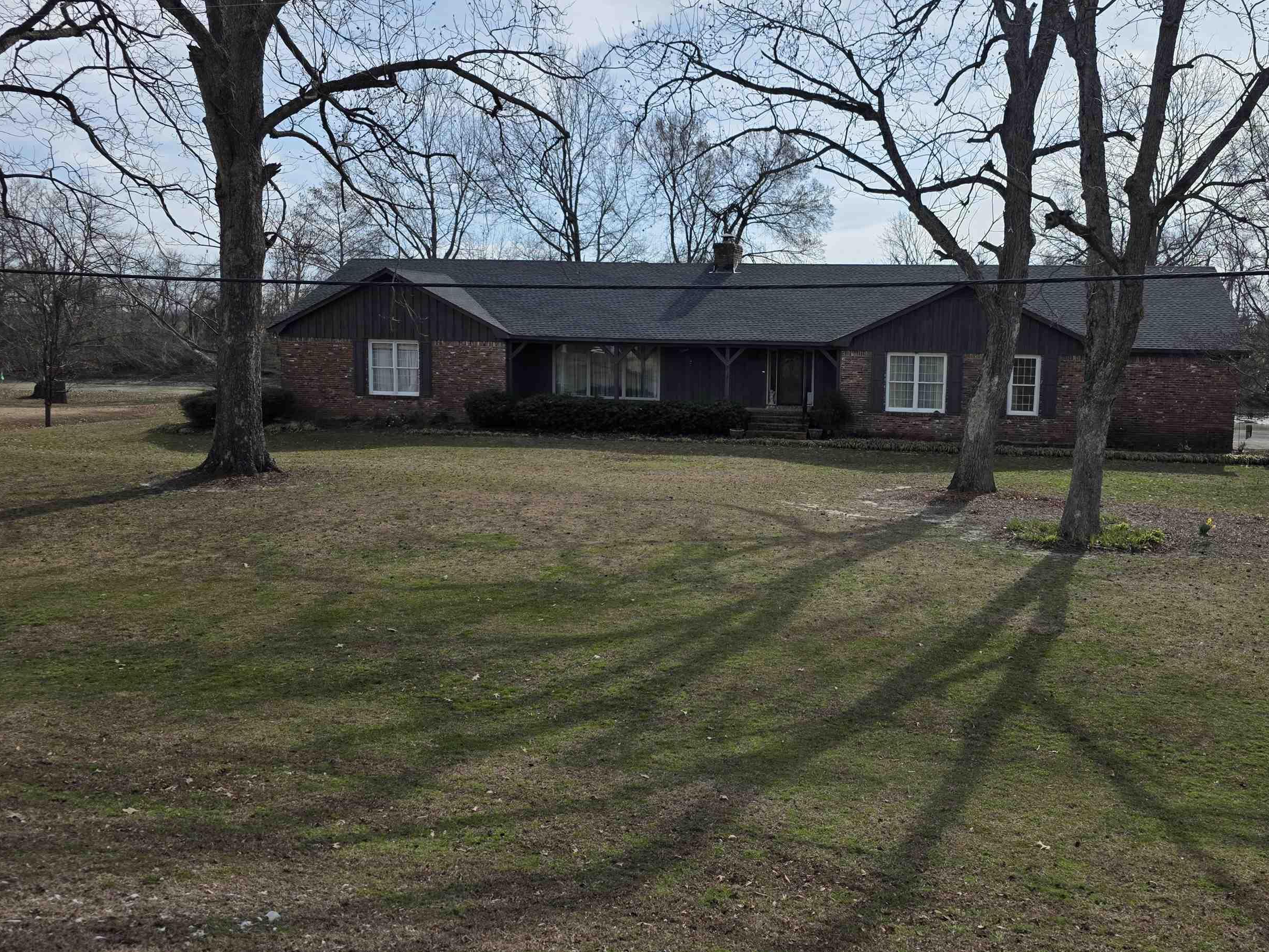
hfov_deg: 61.3
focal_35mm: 29
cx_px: 740
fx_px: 1063
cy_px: 433
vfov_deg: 48.2
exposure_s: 1/6809
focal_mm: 6.3
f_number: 1.7
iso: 80
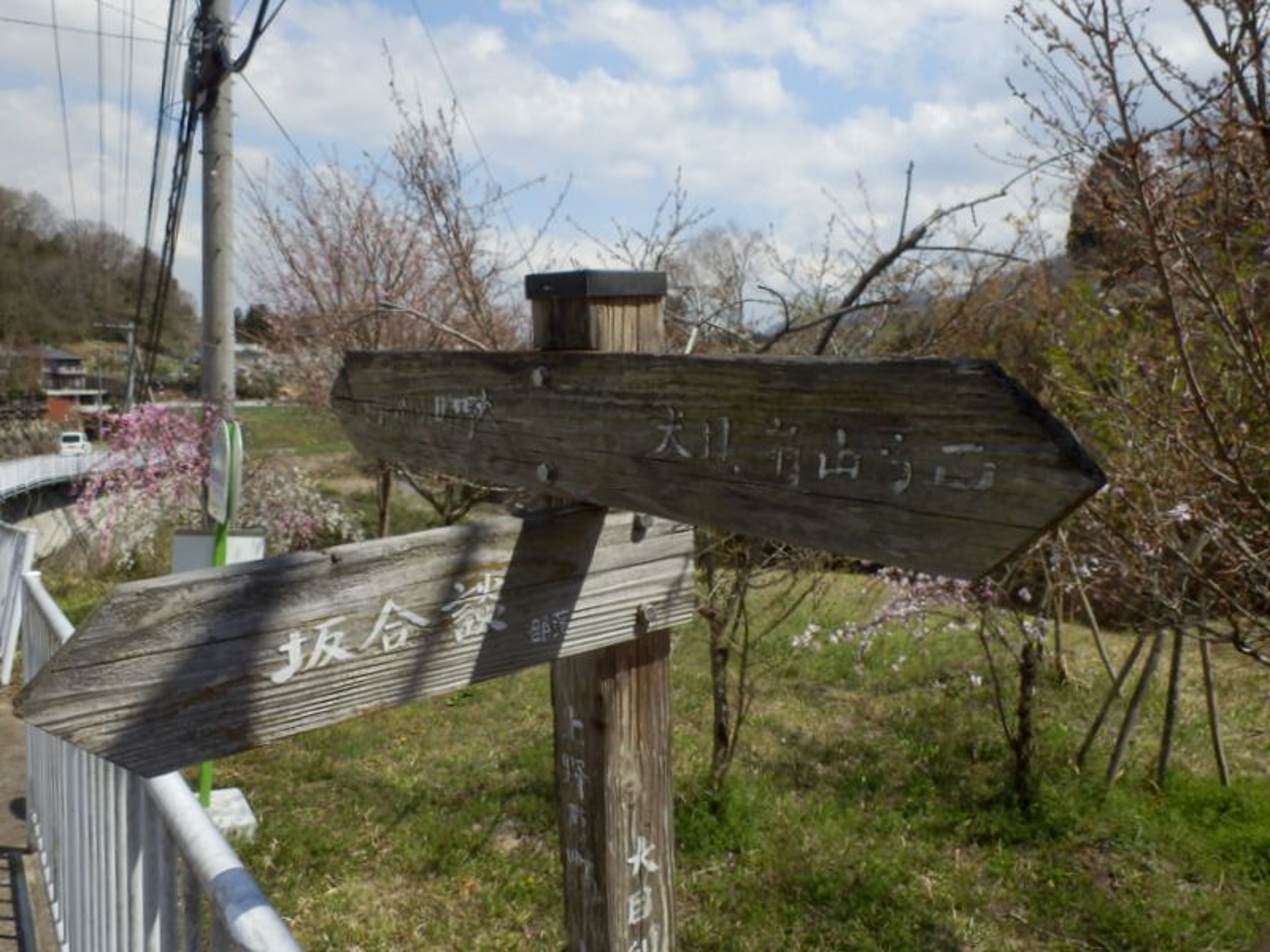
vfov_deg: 56.8
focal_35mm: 24
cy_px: 476
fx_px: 881
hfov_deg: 71.6
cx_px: 635
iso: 80
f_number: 7.9
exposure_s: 1/200
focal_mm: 4.2
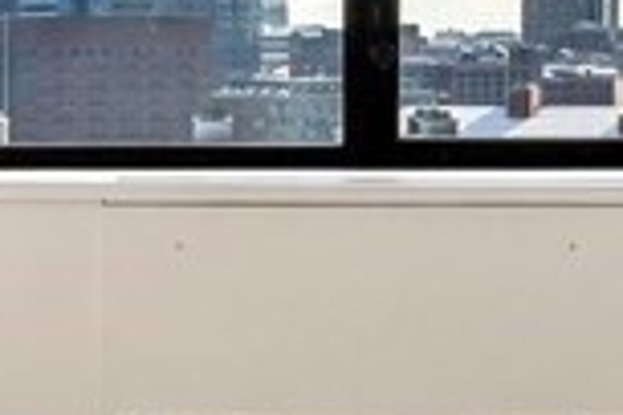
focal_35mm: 107
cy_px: 33
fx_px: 1852
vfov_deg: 12.7
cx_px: 362
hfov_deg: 19.1
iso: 1000
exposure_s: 1/25
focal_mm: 16
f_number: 11
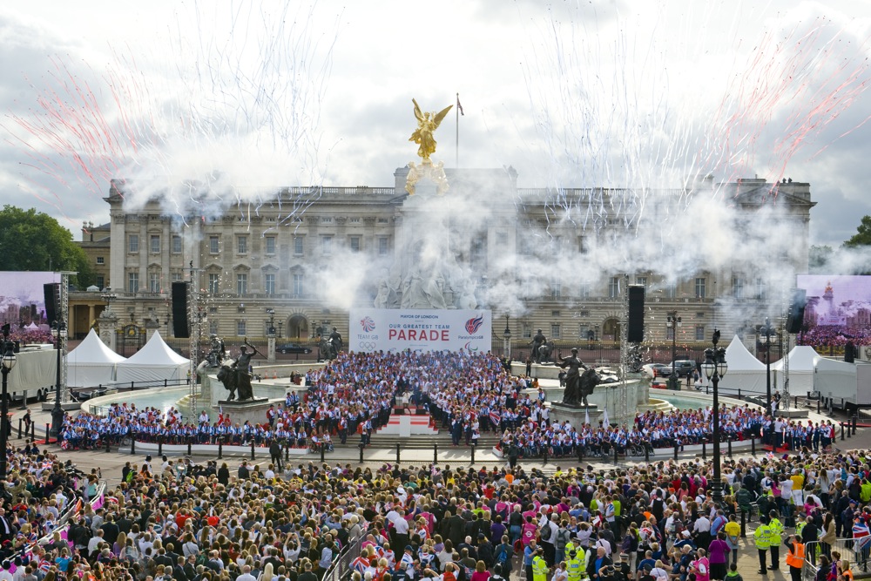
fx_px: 1210
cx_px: 436
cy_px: 290
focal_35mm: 50
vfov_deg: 27.0
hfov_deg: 39.6
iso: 200
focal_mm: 50
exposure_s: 1/400
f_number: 9
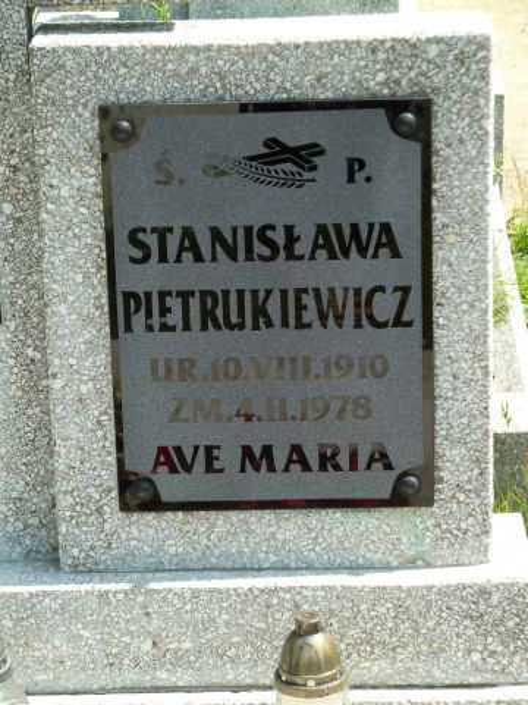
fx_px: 2603
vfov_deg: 15.4
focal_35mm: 128
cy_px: 352
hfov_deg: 11.6
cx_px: 264
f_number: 4.4
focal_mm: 21
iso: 80
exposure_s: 1/160
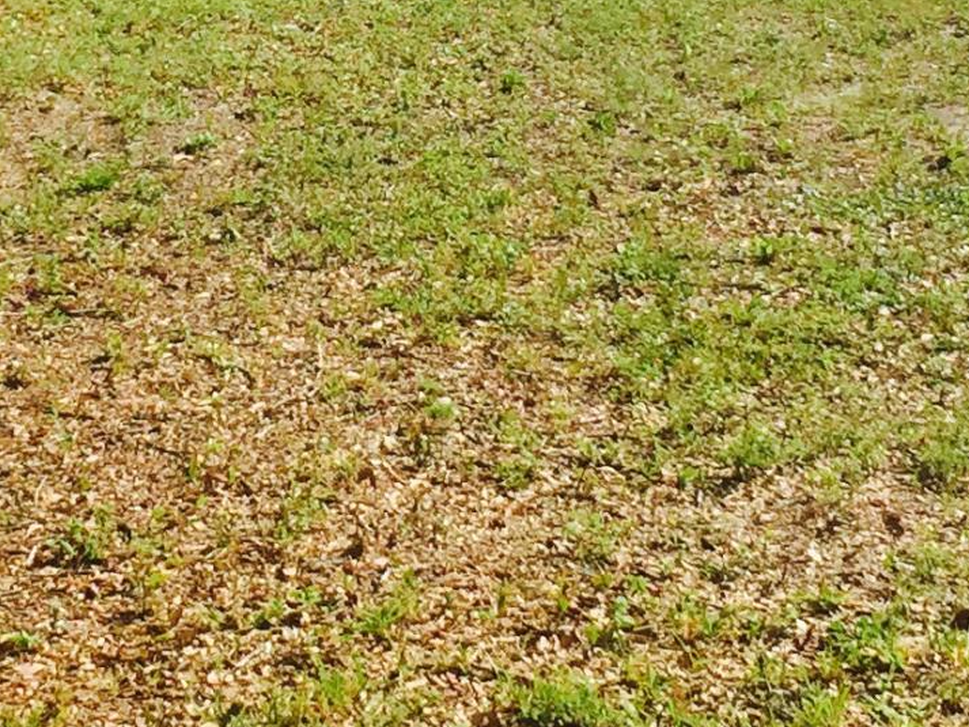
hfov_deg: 16.0
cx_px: 136
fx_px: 3416
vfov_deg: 11.9
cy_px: -136
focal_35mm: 122
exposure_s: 1/2475
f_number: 2.2
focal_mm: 4.15
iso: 32
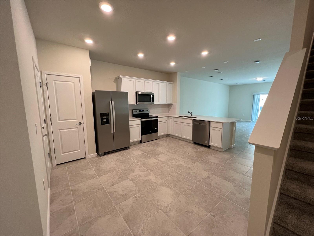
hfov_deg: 106.2
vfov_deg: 89.9
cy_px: 118
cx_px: 157
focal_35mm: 13
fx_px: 118
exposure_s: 1/120
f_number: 1.8
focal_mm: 1.57
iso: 200
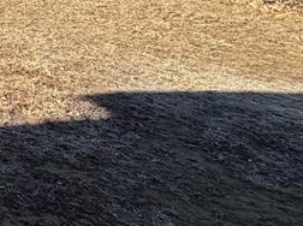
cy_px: -10
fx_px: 498
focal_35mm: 57
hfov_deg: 20.5
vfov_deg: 24.2
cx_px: -272
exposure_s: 1/770
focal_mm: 2.22
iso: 40
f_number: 2.2
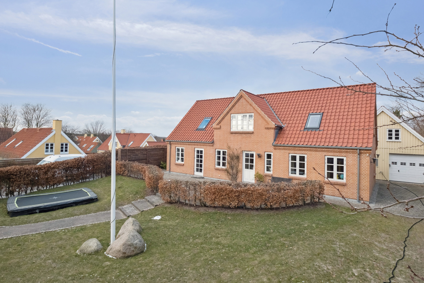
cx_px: 212
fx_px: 224
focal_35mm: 19
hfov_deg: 86.9
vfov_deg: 64.6
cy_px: 142
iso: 800
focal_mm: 12.6
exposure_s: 1/250
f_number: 8
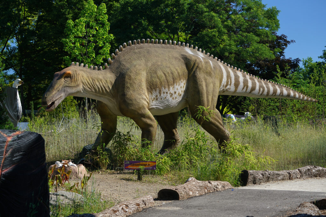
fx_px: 634
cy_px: 108
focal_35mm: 70
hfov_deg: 28.8
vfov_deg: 19.5
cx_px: 163
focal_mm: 70
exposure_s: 1/200
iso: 80
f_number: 6.3
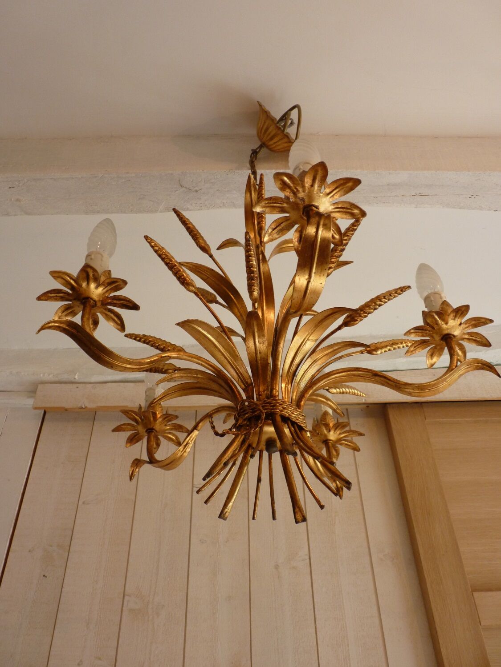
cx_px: 250
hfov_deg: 46.8
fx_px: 579
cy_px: 334
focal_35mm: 30
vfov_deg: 60.0
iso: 200
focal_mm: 5.3
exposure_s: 1/30
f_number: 3
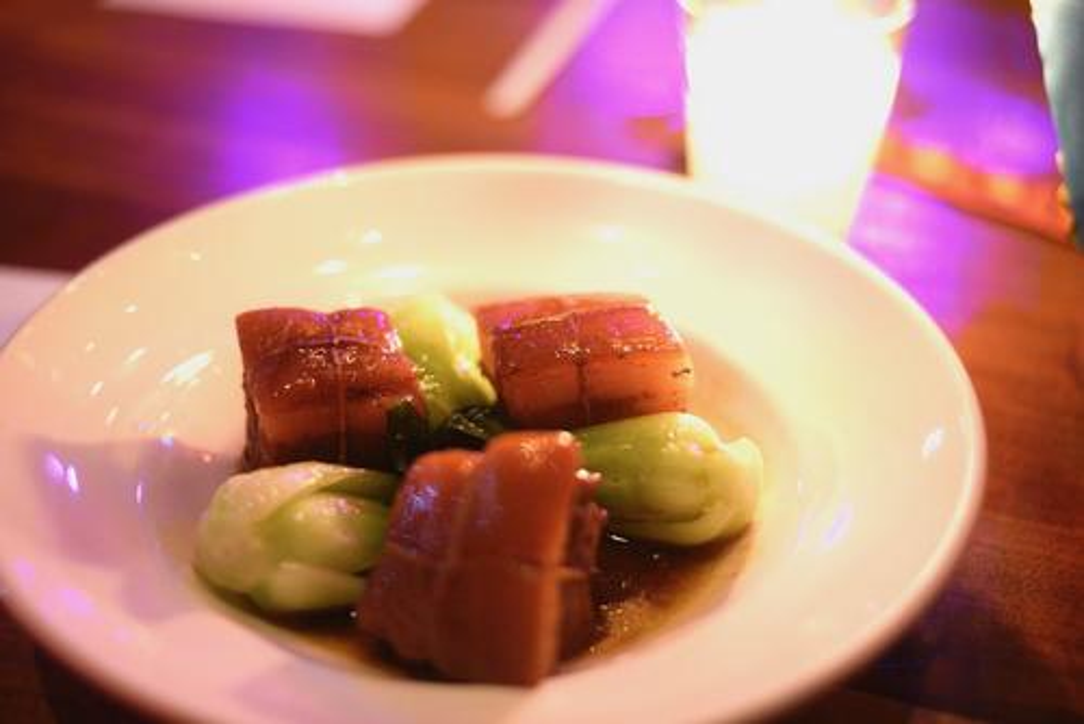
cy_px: 362
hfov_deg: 39.6
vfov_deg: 27.0
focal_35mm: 50
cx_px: 542
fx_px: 1506
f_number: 1.8
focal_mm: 50
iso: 4000
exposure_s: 1/100
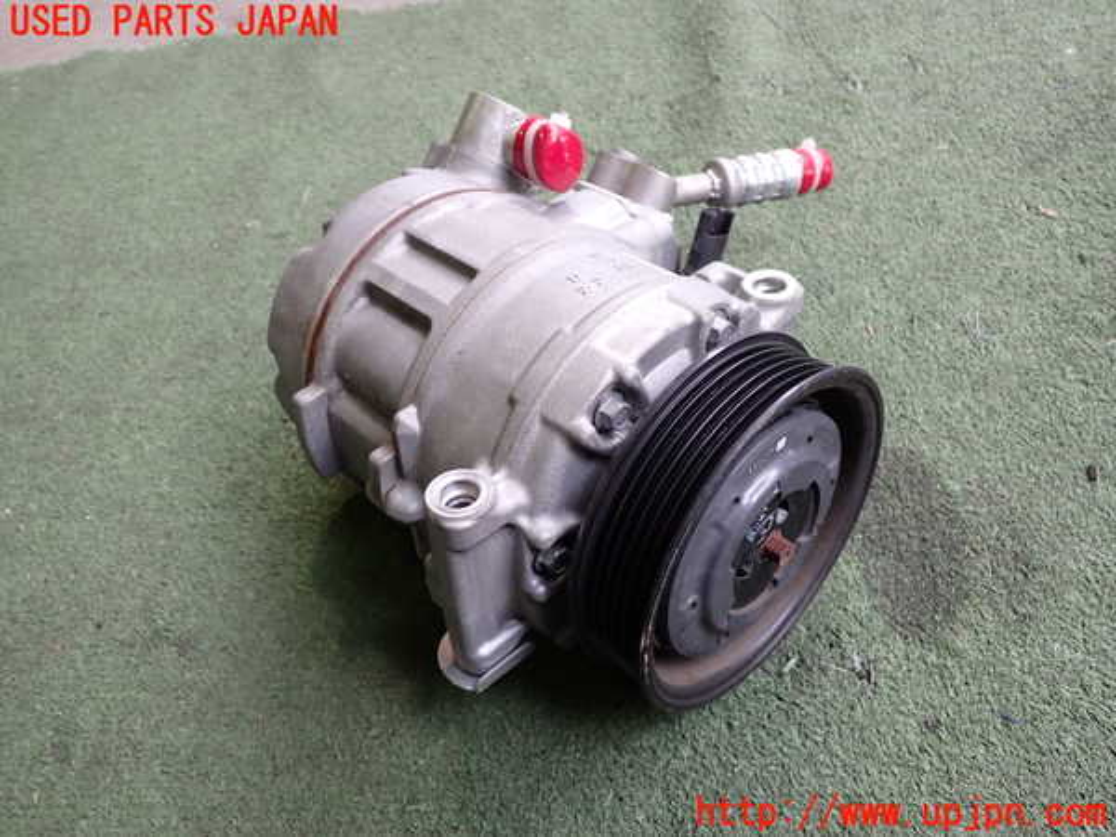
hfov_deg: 60.0
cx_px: 558
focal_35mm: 30
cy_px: 418
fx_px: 967
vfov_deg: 46.8
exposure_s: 1/80
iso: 200
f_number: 2.3
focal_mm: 5.4
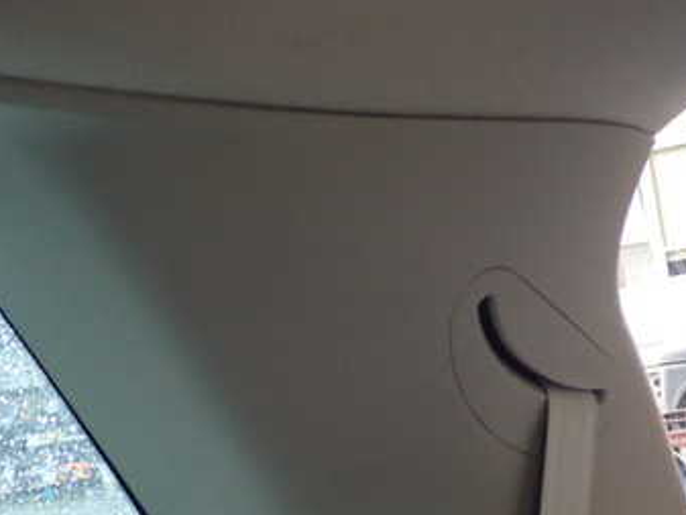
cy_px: 375
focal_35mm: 73
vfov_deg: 20.1
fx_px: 1447
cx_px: 313
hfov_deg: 26.7
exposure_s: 1/30
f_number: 2.8
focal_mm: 7.31
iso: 800
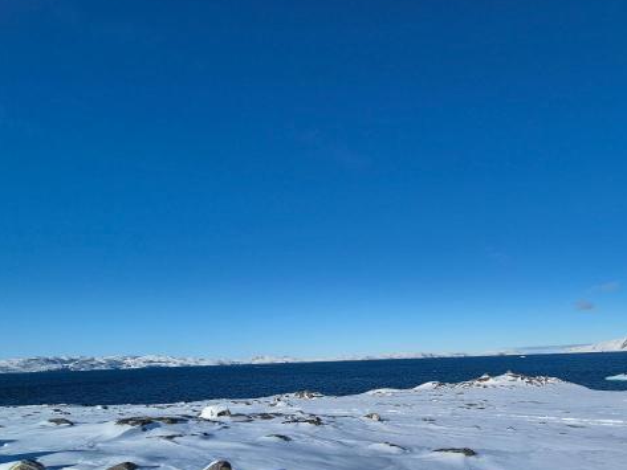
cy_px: 335
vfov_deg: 58.8
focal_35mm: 22
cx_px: 443
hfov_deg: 72.8
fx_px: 399
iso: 50
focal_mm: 2.2
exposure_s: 1/3792
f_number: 2.2
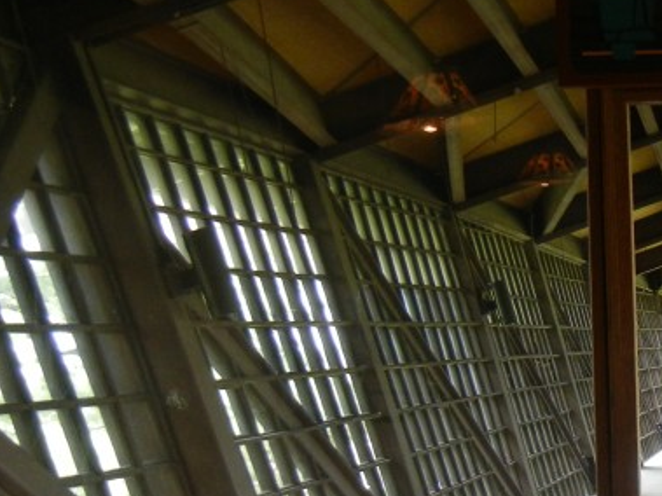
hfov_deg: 22.0
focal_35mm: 81
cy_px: 313
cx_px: 831
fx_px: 1549
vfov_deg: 18.2
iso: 298
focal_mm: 5.4
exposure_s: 1/55.7
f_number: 3.5
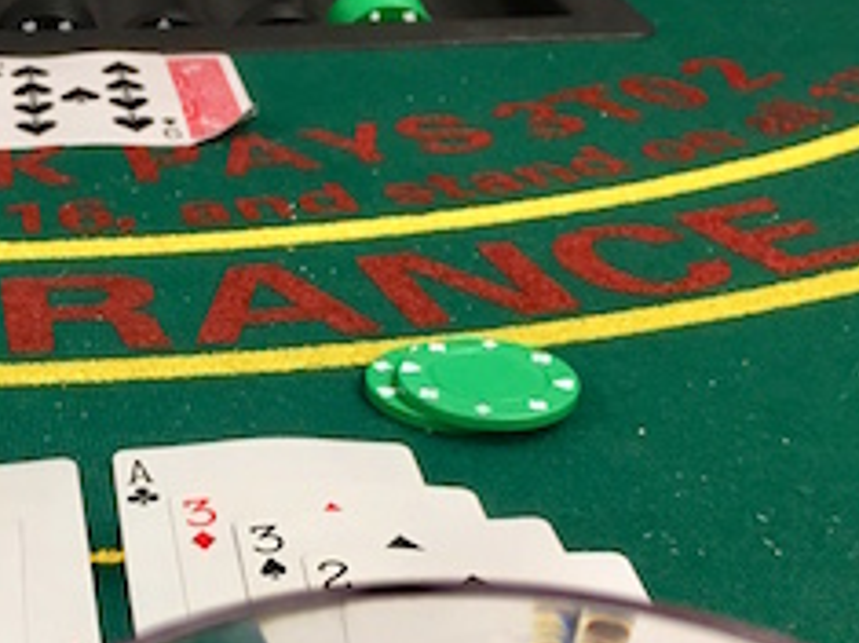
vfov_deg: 21.1
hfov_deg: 28.0
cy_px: 586
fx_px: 1687
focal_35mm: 68
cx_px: 168
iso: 40
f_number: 2.2
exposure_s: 1/30
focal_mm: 4.15
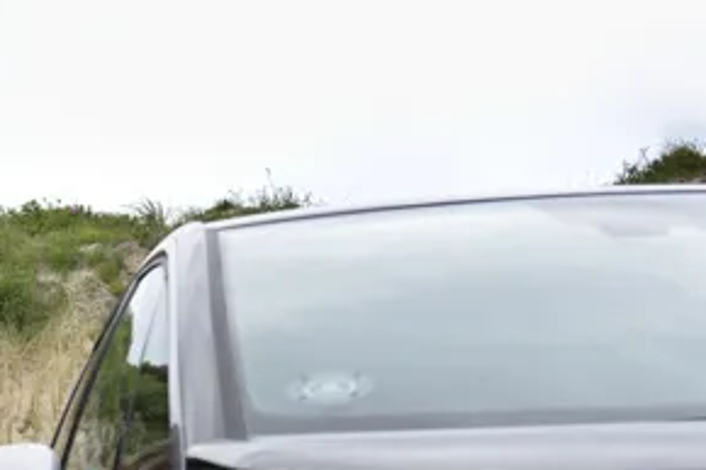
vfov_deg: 11.2
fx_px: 2313
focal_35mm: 118
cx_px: -168
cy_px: 672
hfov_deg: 16.5
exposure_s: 1/320
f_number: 7.1
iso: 200
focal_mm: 38
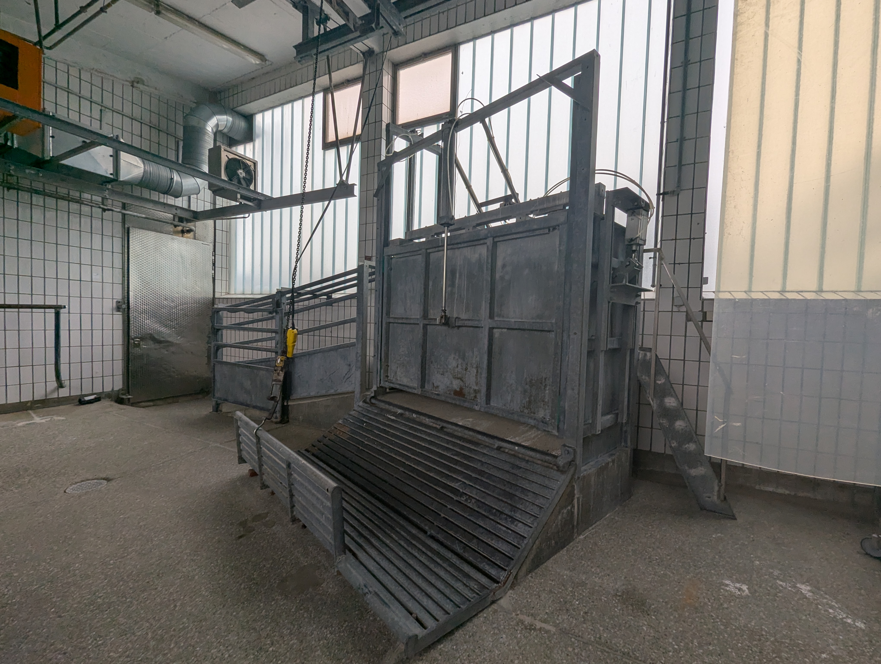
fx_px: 331
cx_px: 440
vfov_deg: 90.1
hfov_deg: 106.1
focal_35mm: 13
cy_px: 332
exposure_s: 1/108
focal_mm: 1.95
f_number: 2.2
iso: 44
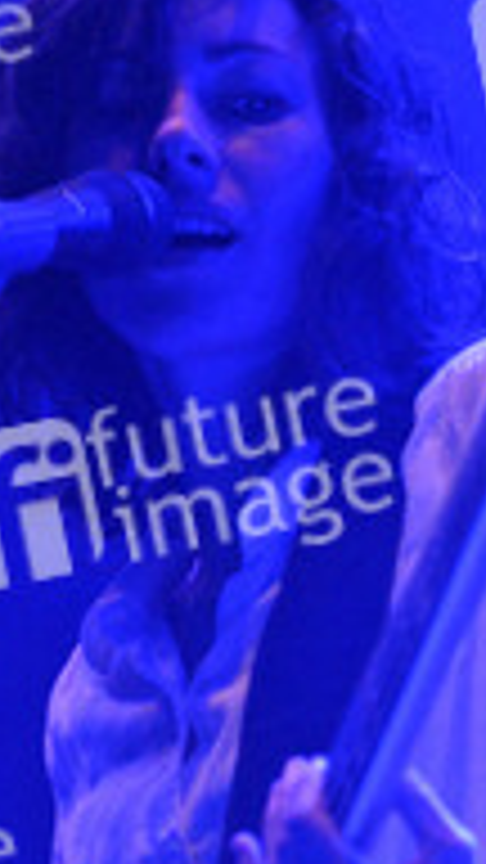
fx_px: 8981
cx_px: 295
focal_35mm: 392
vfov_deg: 5.5
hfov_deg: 3.1
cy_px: 711
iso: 3200
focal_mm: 120
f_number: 2.8
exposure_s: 1/500
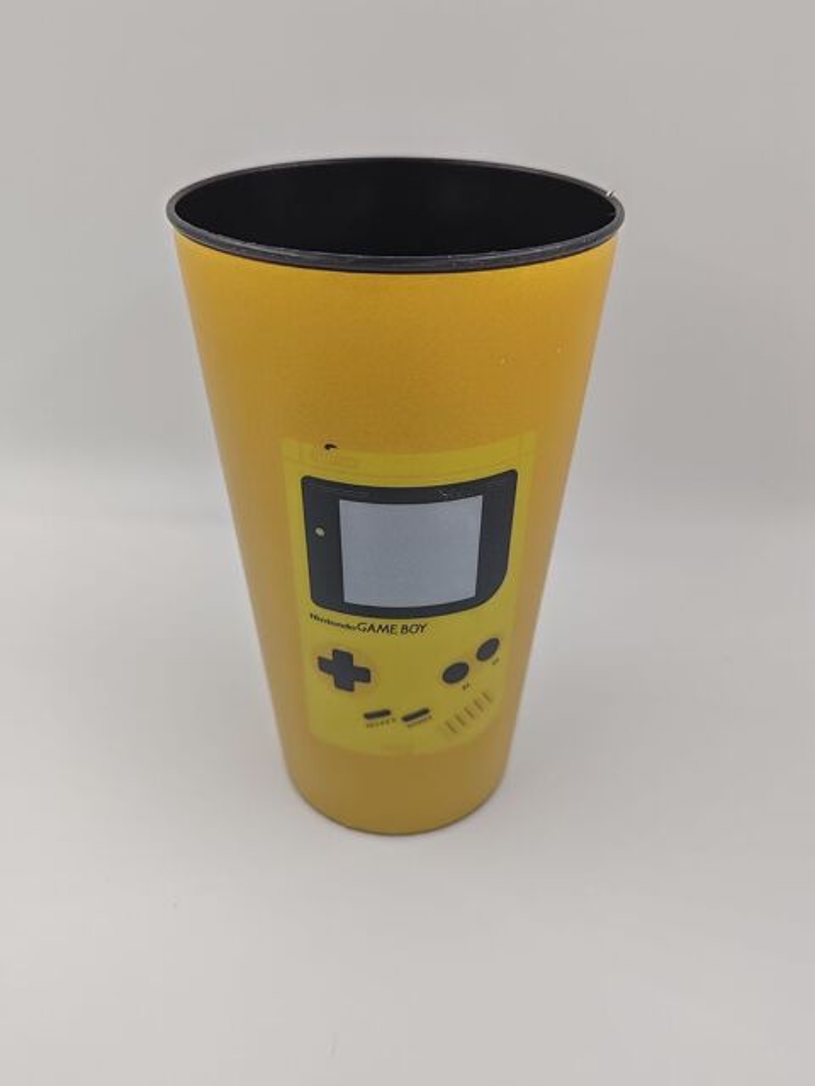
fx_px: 848
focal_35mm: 27
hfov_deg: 51.4
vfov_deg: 65.3
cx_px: 408
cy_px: 543
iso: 500
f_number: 1.9
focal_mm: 6.12
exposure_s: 1/120
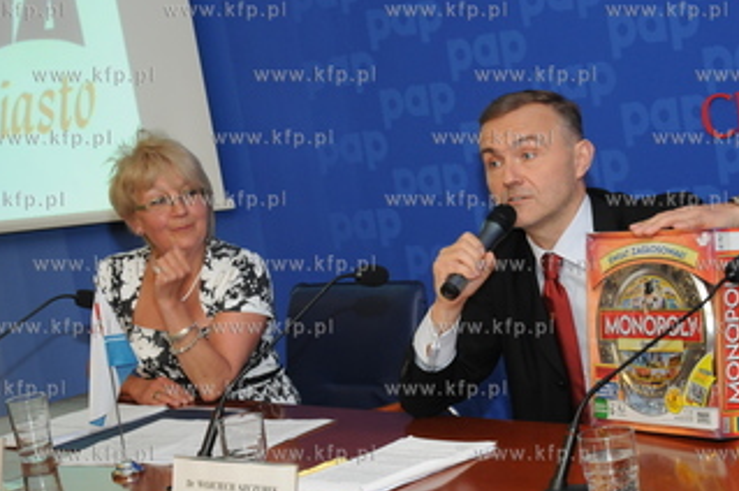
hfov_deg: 21.7
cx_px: 396
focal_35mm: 94
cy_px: 294
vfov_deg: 14.5
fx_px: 1928
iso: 800
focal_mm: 50
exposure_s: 1/50
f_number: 5
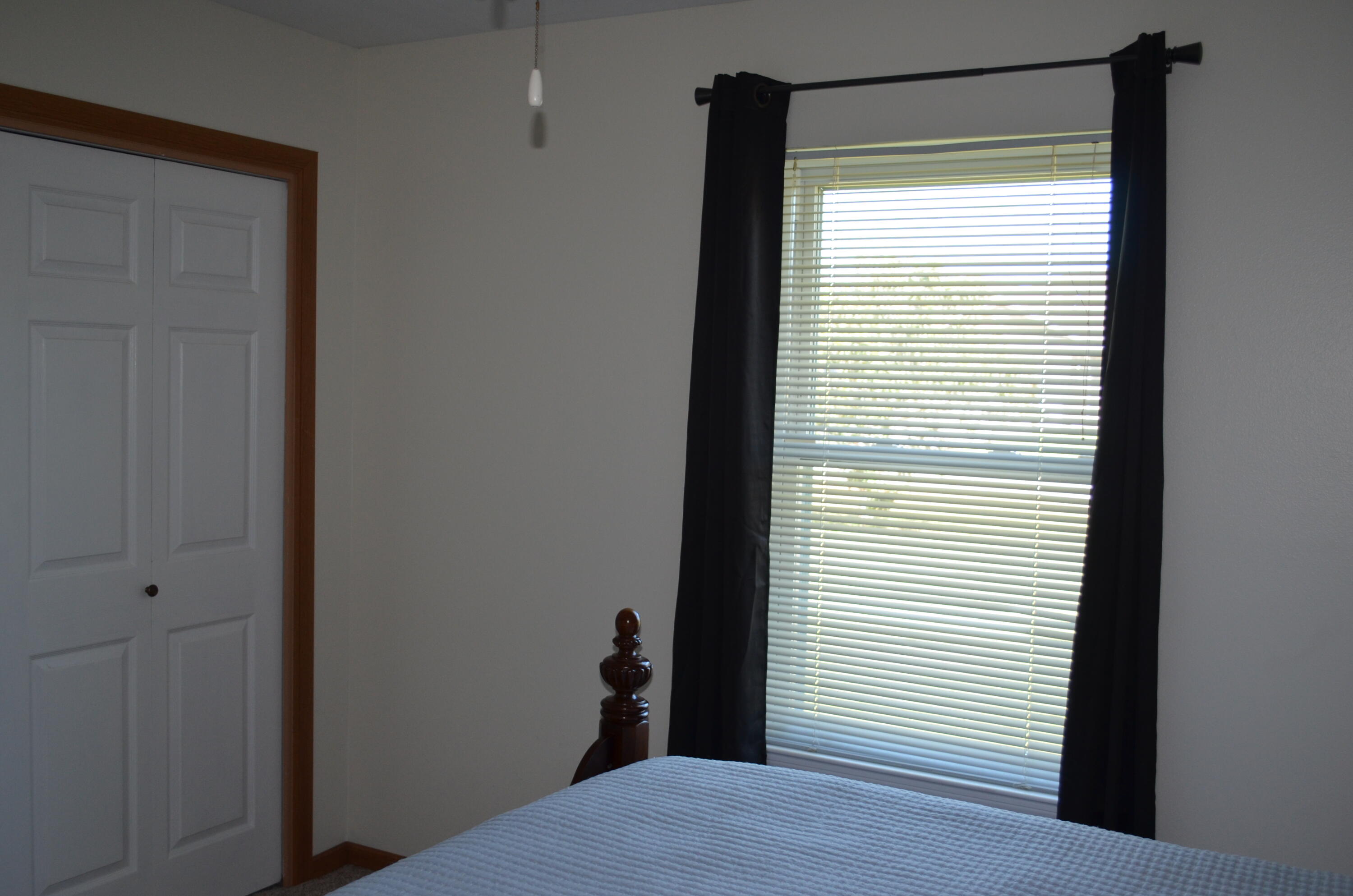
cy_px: 448
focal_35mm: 36
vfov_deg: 36.7
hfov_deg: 53.2
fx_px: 1350
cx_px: 676
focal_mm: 24
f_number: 4
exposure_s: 1/80
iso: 400
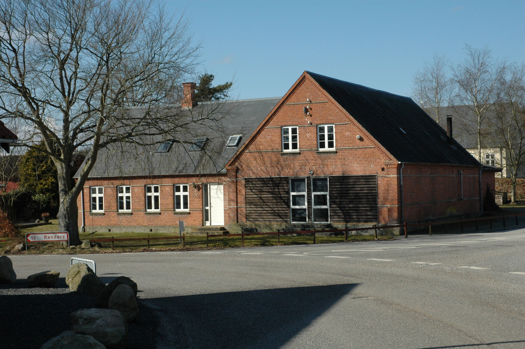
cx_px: 262
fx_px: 874
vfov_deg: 22.6
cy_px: 174
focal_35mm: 60
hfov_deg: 33.4
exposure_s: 1/500
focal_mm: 40
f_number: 11
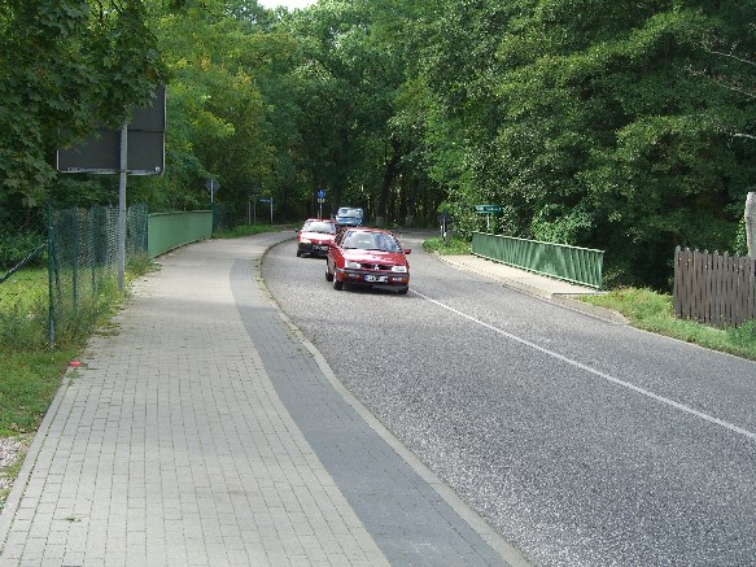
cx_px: 378
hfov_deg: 41.2
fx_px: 1004
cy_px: 284
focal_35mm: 46
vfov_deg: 31.5
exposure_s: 1/200
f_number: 3.1
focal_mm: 9.5
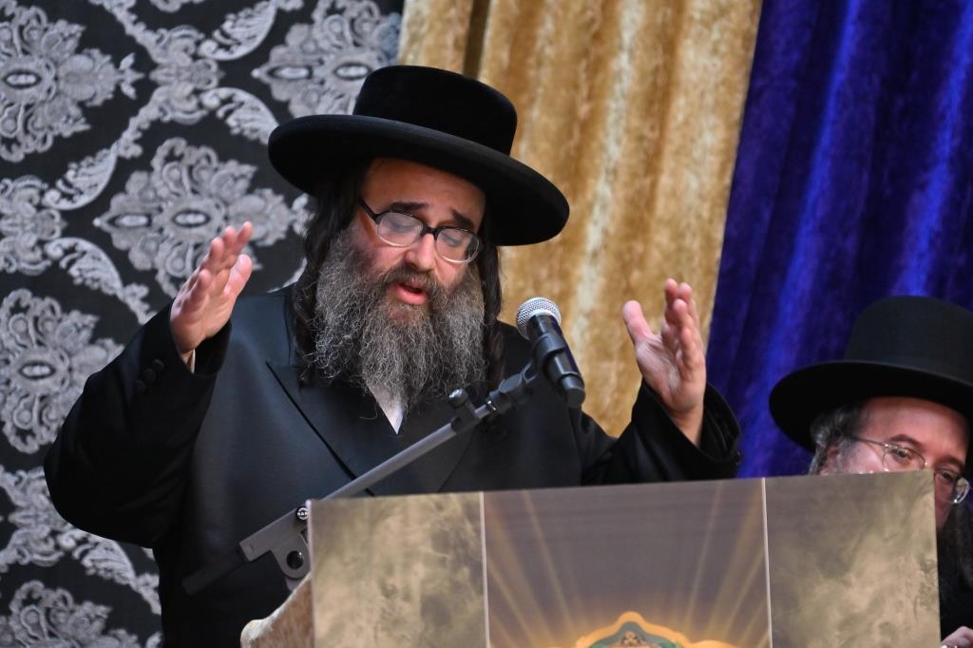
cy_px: 324
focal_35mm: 300
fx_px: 8105
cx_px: 486
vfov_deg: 4.6
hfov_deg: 6.9
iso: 800
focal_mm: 200
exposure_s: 1/160
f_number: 2.8
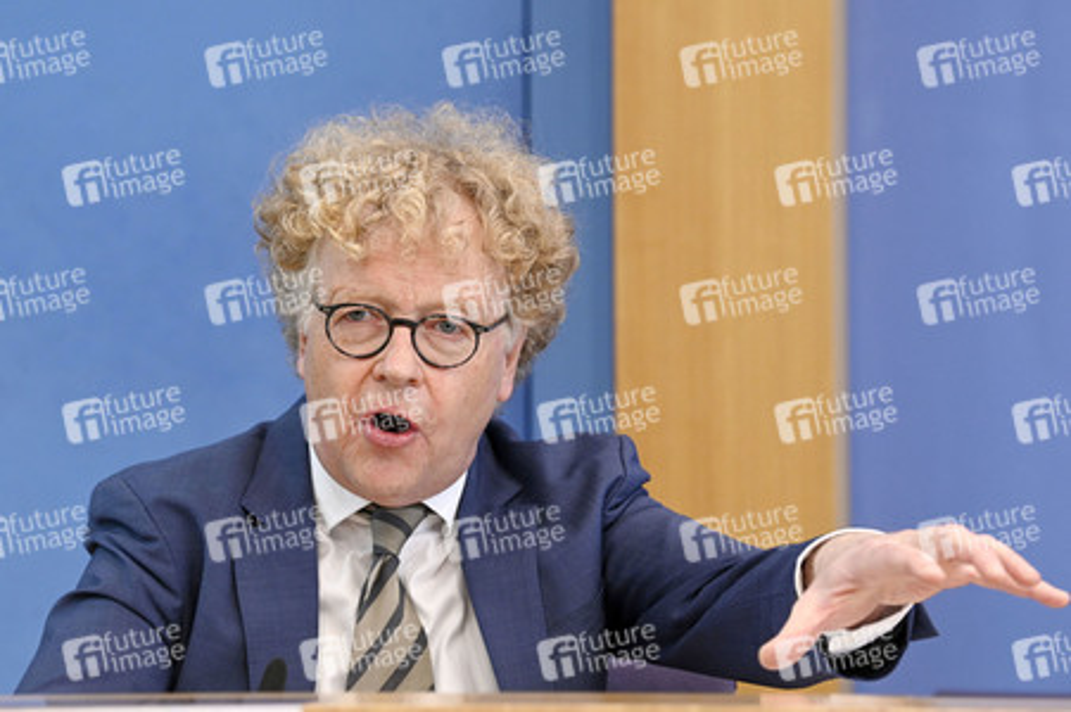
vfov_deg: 10.1
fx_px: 4013
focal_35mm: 135
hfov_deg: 15.2
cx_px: 536
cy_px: 356
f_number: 5.6
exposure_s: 1/500
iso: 3200
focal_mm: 135
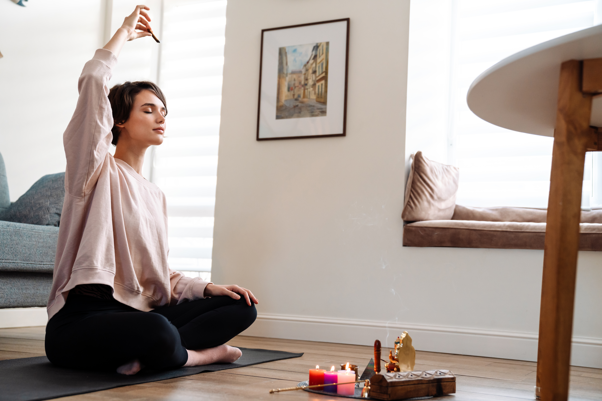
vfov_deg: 31.2
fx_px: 719
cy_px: 200
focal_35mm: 43
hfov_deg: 45.4
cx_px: 301
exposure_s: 1/200
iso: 1600
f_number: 3.2
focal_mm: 43
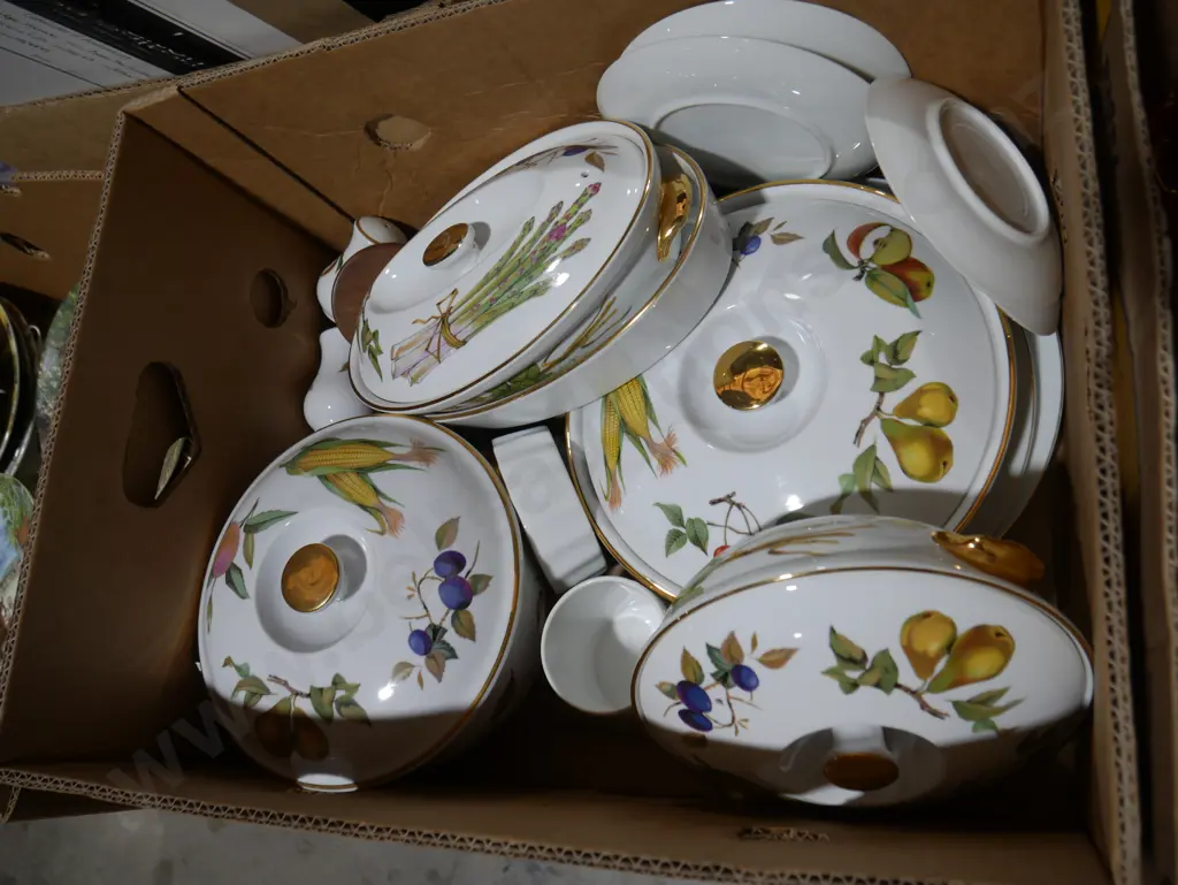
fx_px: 953
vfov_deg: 49.8
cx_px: 589
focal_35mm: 28
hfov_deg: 63.4
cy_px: 442
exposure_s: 1/160
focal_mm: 14
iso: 200
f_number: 4
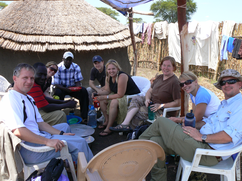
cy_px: 90
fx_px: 252
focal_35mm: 36
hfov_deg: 51.4
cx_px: 121
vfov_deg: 39.7
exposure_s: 1/200
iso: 80
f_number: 5.6
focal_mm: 6
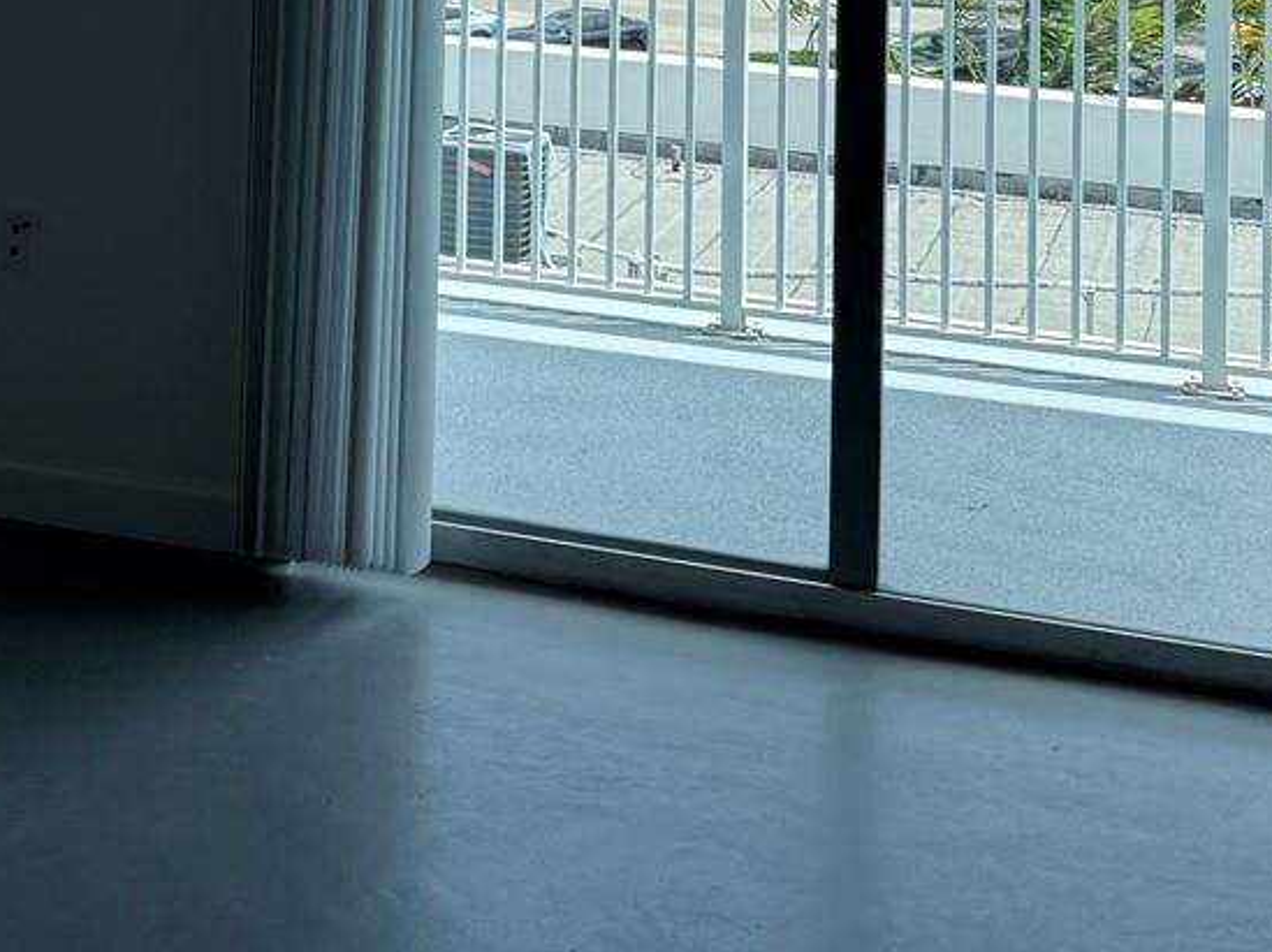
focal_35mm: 70
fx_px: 2571
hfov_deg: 27.5
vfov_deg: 18.9
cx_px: 378
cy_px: -396
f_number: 1.78
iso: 80
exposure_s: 1/2604
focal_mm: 6.76
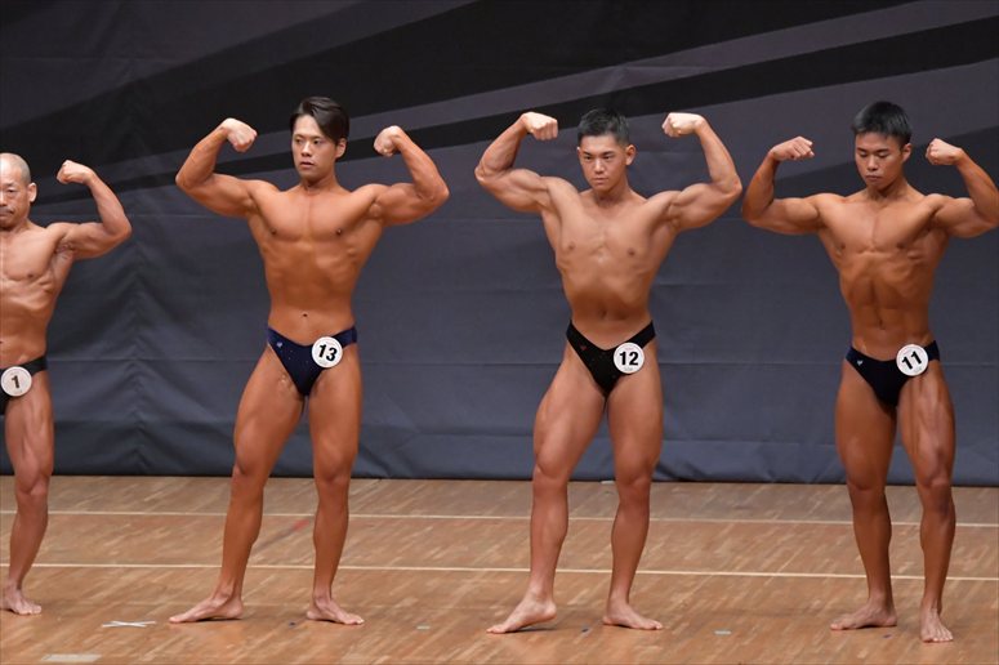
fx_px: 7073
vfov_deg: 5.4
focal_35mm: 255
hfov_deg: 8.1
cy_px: 332
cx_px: 500
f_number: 5.6
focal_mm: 170
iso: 6400
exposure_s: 1/400
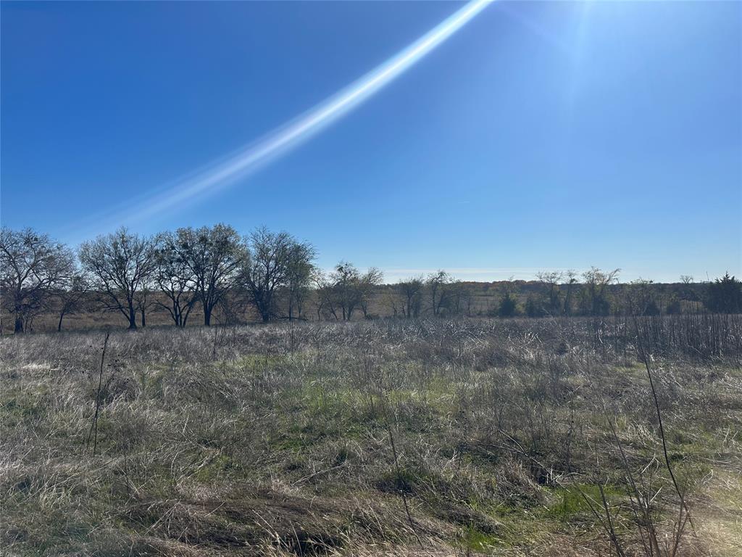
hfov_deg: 71.6
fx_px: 514
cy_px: 278
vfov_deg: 56.8
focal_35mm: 24
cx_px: 371
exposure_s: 1/10753
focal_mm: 6.86
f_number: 1.78
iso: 80
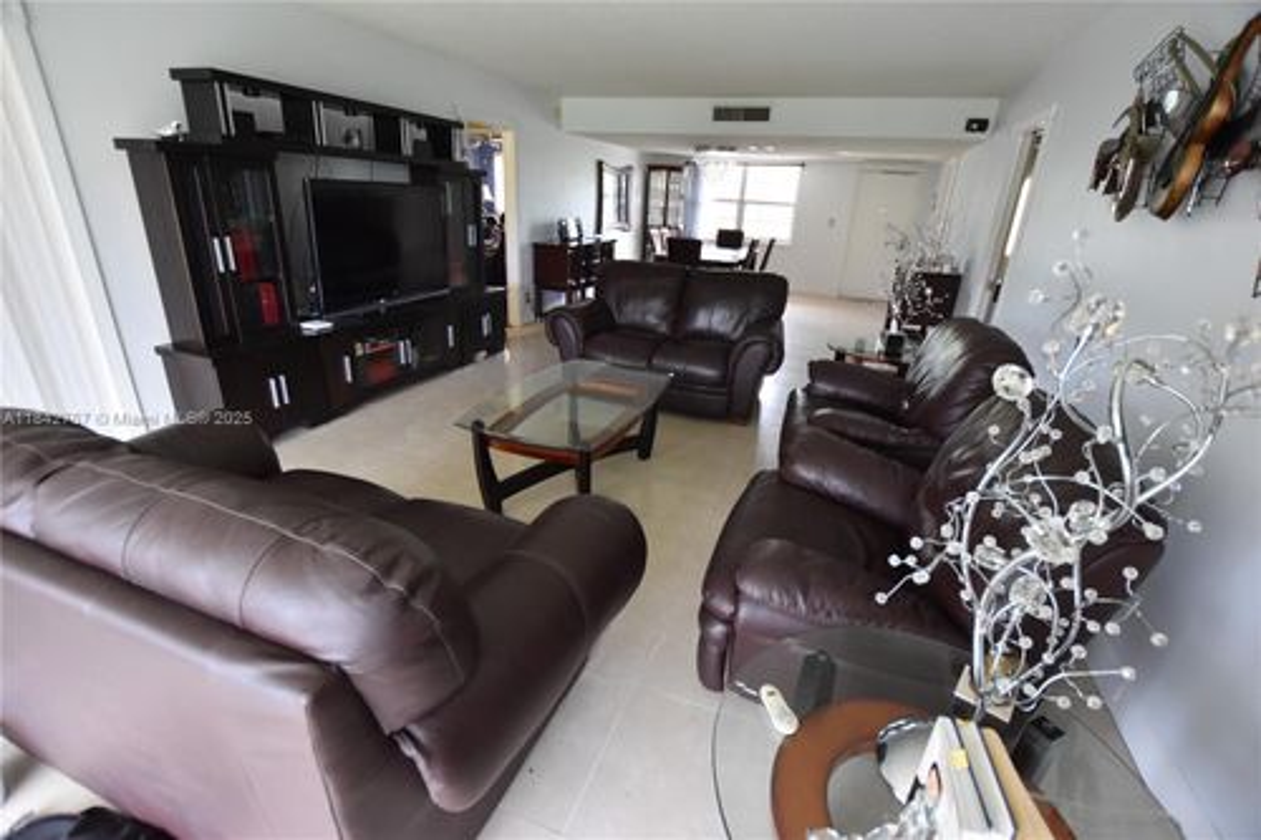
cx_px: 630
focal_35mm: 15
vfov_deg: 77.3
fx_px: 525
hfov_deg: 100.4
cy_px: 420
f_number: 3.5
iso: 1400
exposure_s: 1/60
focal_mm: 10
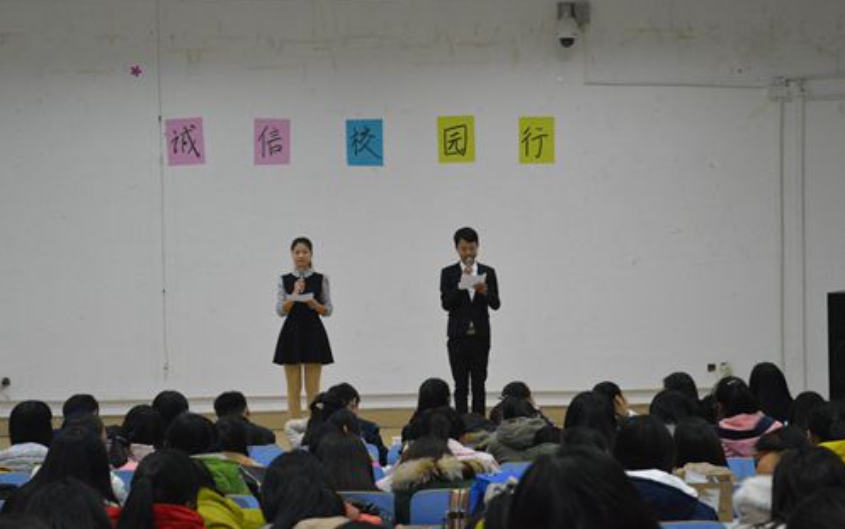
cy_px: 276
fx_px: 1947
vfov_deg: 15.5
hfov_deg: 24.5
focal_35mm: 85
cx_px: 423
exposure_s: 1/60
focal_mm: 55
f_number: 5.6
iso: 3200
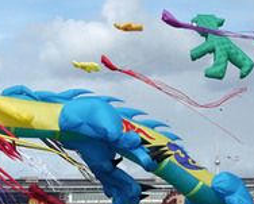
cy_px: 135
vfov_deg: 12.1
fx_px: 964
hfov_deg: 15.0
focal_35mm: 128
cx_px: 136
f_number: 8
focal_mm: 57
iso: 640
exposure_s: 1/1250
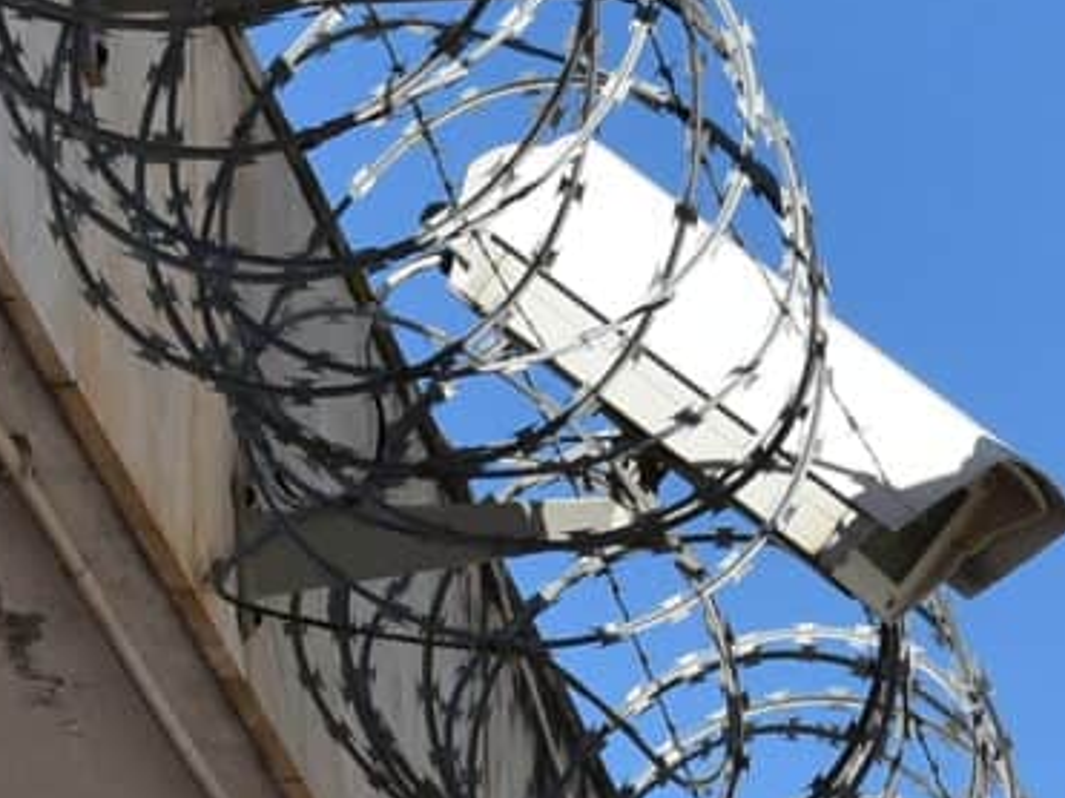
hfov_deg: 4.0
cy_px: 593
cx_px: 468
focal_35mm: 498
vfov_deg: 3.0
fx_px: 15317
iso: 100
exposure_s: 1/640
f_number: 8
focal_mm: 50
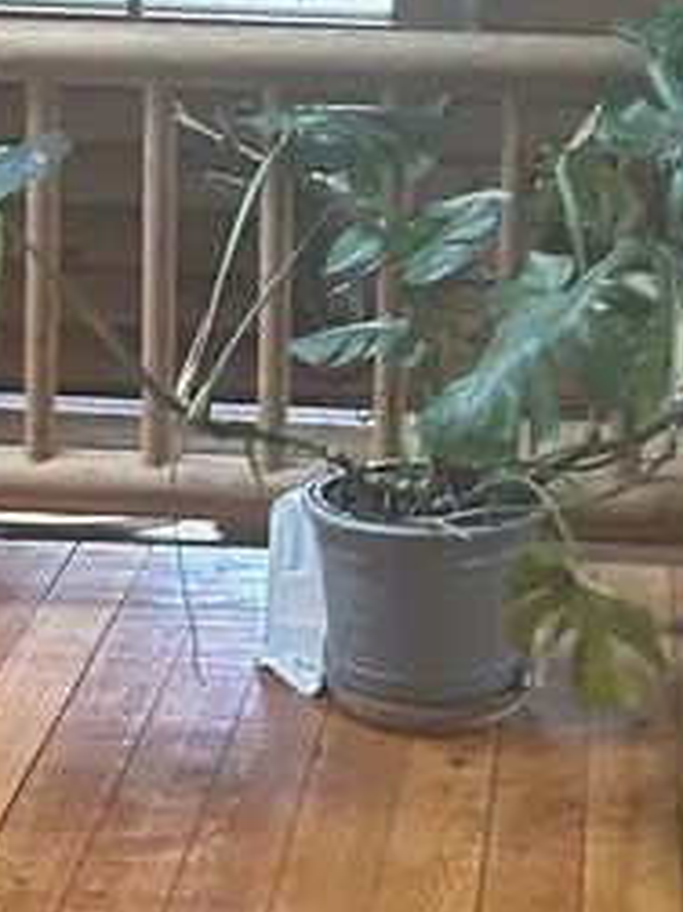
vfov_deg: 18.3
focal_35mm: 106
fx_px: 2791
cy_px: 134
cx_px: 385
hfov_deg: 13.9
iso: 250
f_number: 1.5
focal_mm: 5.7
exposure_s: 1/60
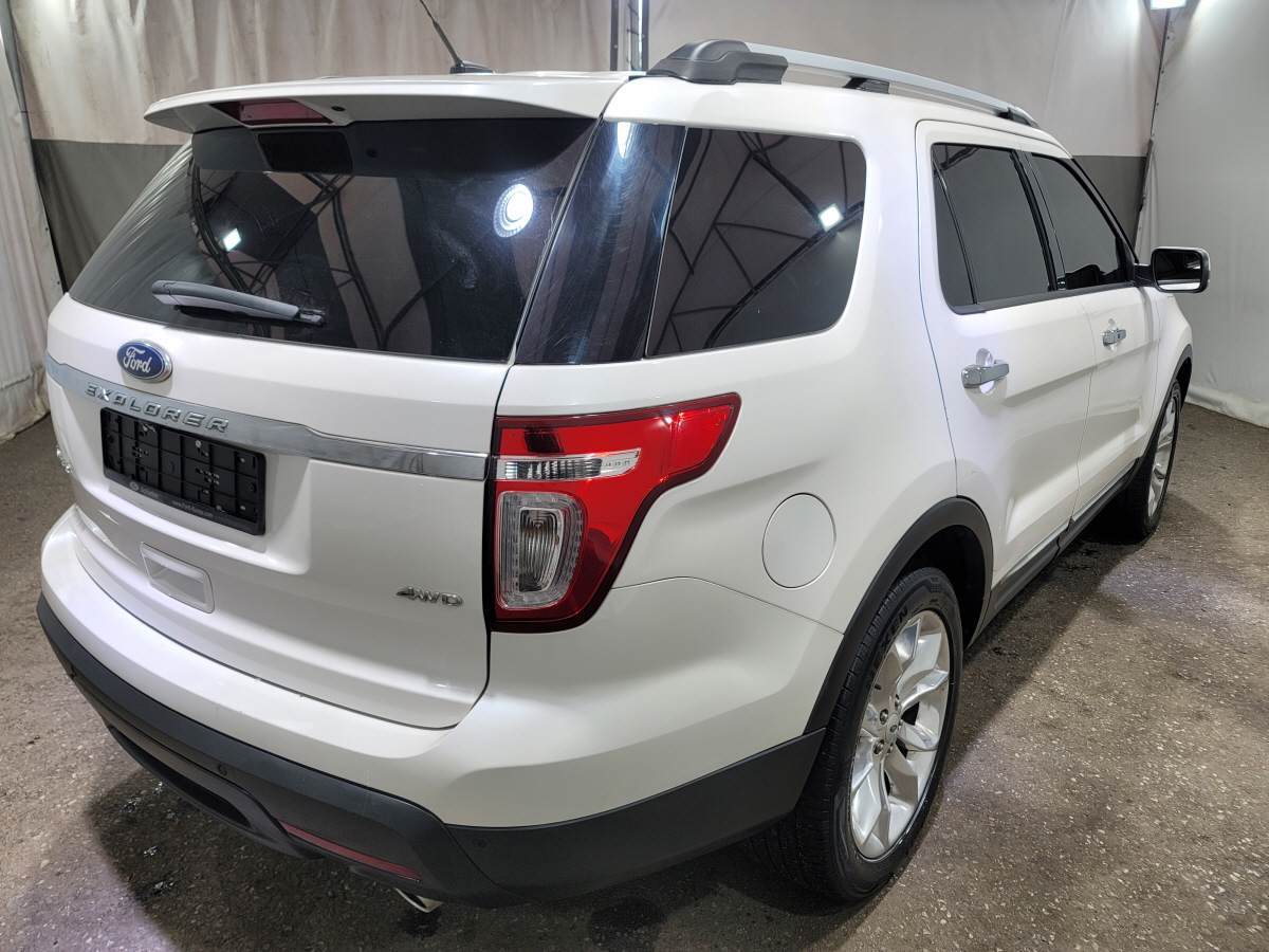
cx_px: 634
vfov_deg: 54.9
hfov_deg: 69.4
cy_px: 476
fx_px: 916
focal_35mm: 25
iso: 32
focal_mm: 7
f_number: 1.8
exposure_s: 1/120
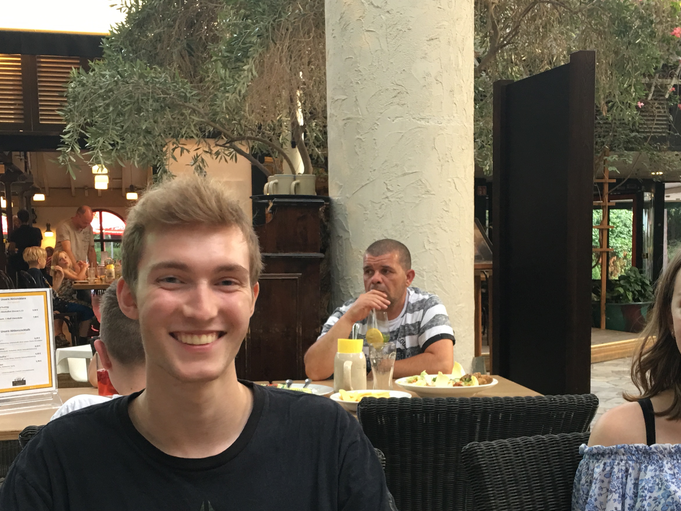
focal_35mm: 50
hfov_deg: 38.2
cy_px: 367
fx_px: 984
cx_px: 372
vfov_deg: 28.8
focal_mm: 4.15
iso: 50
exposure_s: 1/17
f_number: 2.2
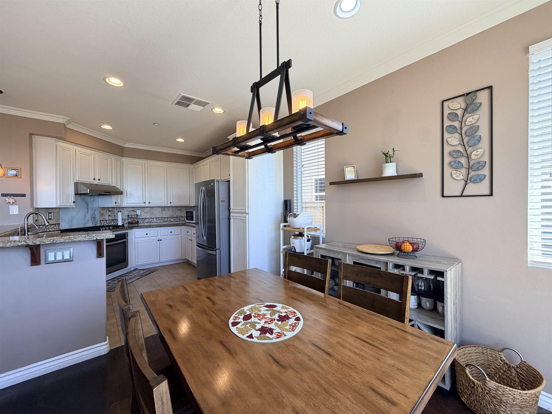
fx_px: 223
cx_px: 276
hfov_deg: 102.1
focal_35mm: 14
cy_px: 207
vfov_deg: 85.7
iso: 160
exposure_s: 1/120
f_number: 2.2
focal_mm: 2.22
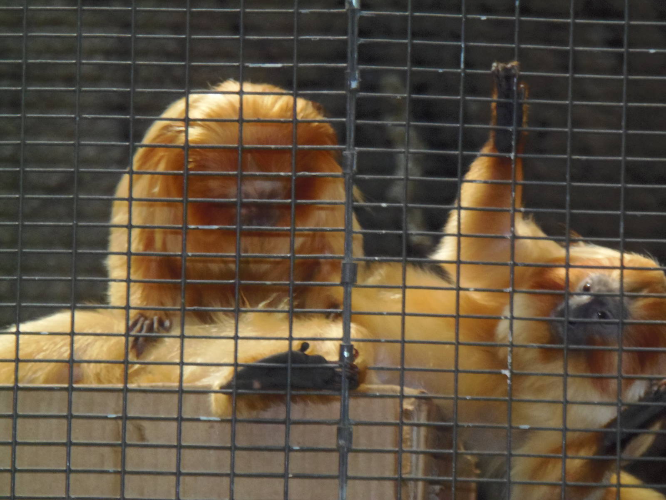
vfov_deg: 3.9
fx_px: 7388
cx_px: 333
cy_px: 250
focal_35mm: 384
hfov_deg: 5.2
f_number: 5
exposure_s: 1/80
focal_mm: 71.1
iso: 400
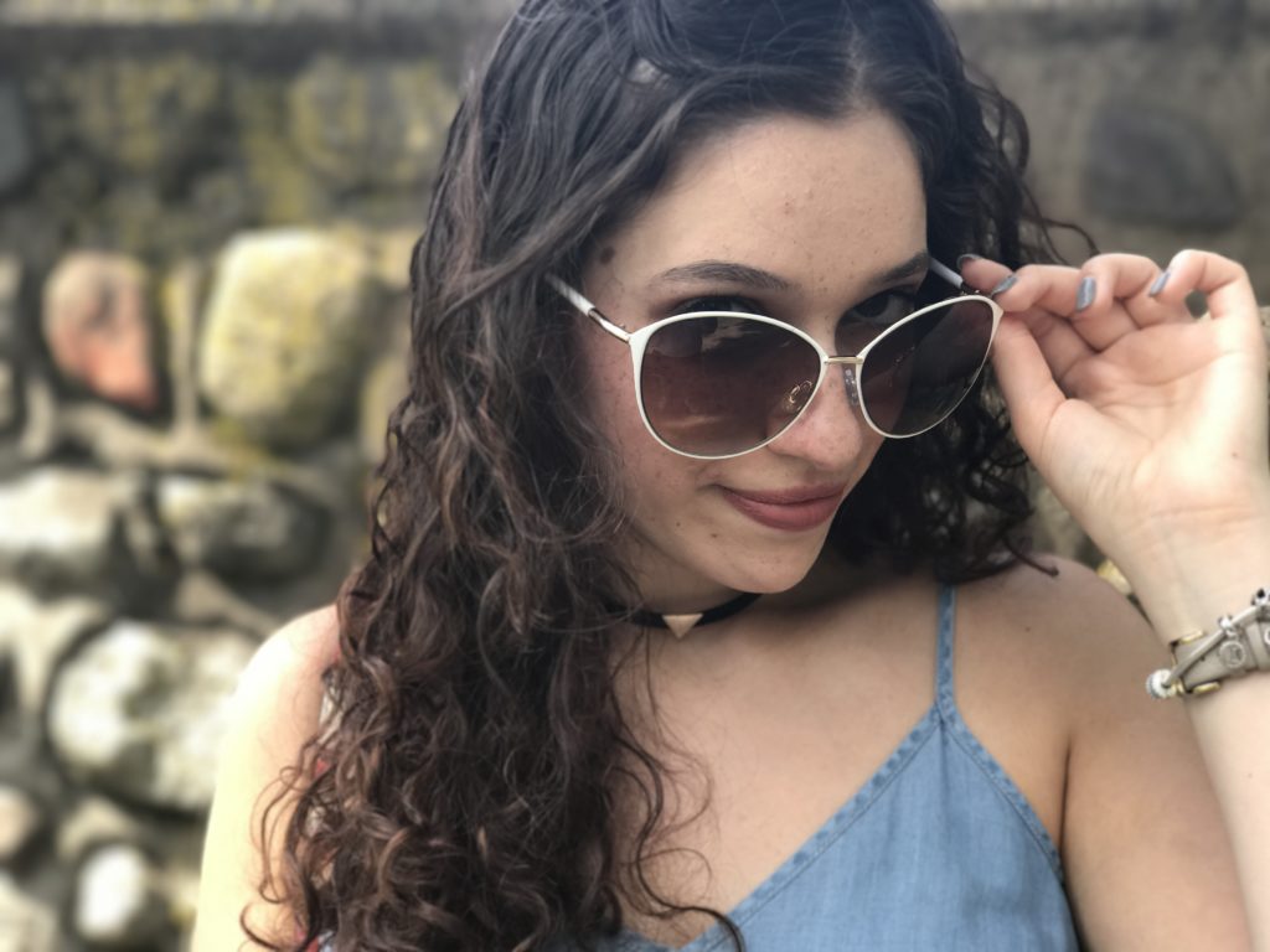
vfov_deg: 25.7
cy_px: 476
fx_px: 2091
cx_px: 635
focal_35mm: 57
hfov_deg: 33.8
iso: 32
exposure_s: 1/120
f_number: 2.8
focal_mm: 6.6
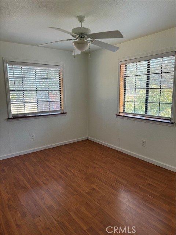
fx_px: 163
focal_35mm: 24
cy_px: 118
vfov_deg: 71.6
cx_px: 88
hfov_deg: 56.8
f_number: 1.78
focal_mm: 6.76
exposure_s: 1/243
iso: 160
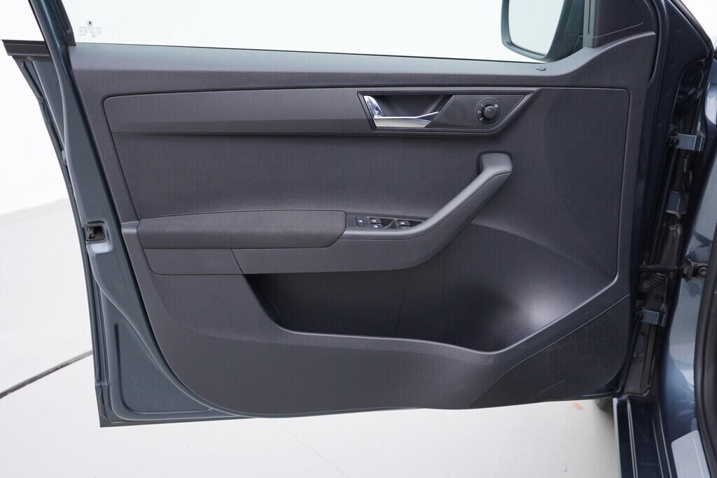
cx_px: 358
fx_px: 717
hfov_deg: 53.1
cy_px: 239
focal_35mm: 36
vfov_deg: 36.9
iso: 125
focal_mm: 24
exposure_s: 1/40
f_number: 3.2
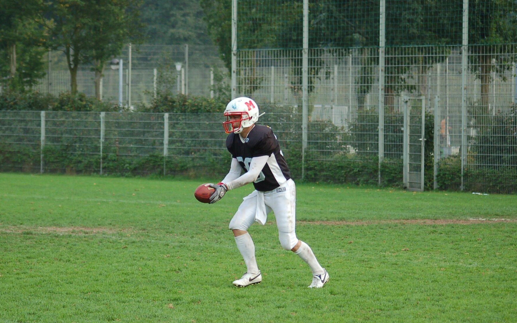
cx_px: 240
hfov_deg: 11.6
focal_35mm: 181
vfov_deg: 7.3
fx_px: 2545
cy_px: 197
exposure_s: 1/640
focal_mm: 95
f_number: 4.2
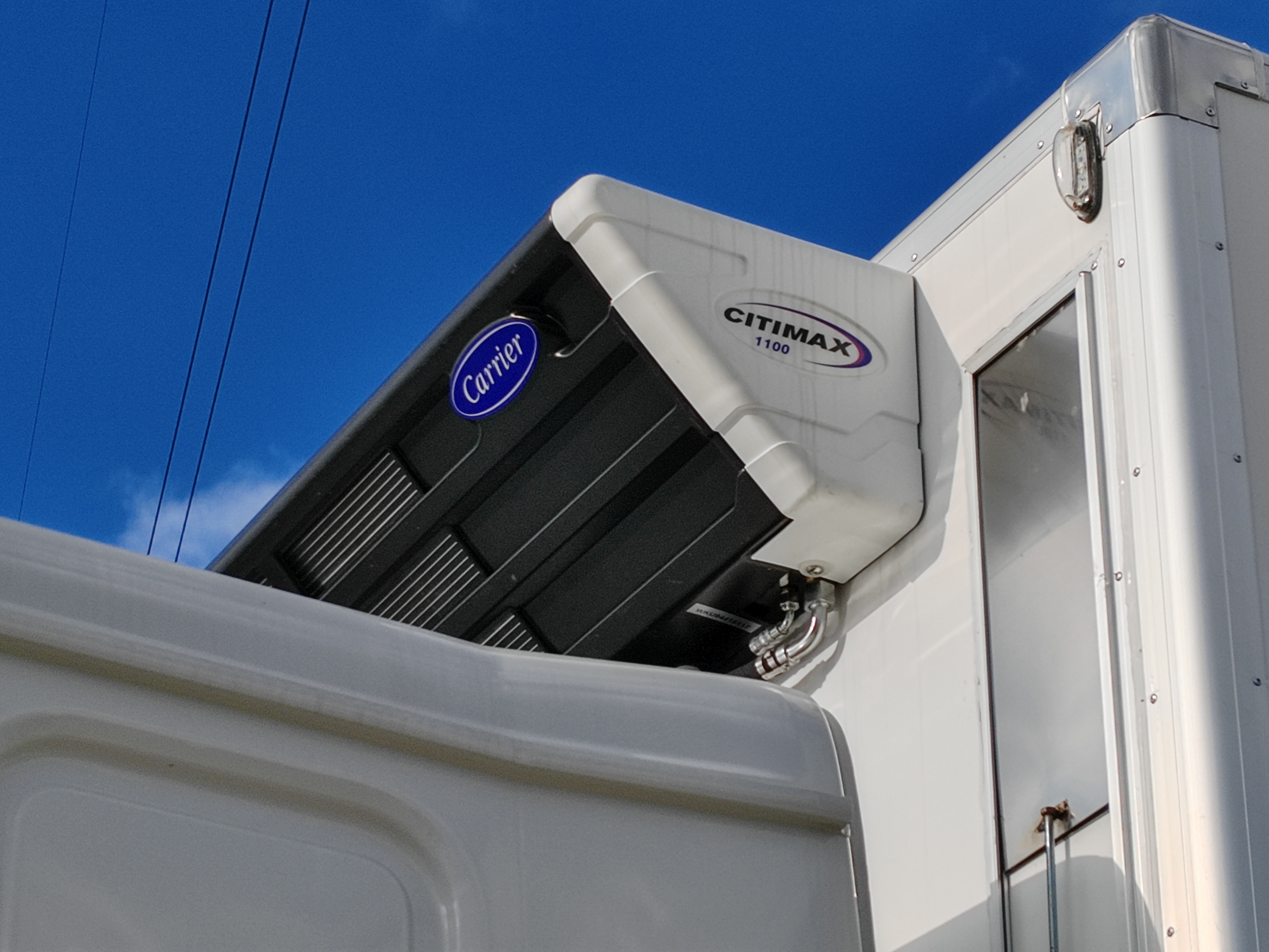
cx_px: 634
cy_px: 476
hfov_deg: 18.2
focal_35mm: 108
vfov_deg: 13.7
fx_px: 3959
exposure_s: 1/1800
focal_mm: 6.14
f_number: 1.8
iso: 50
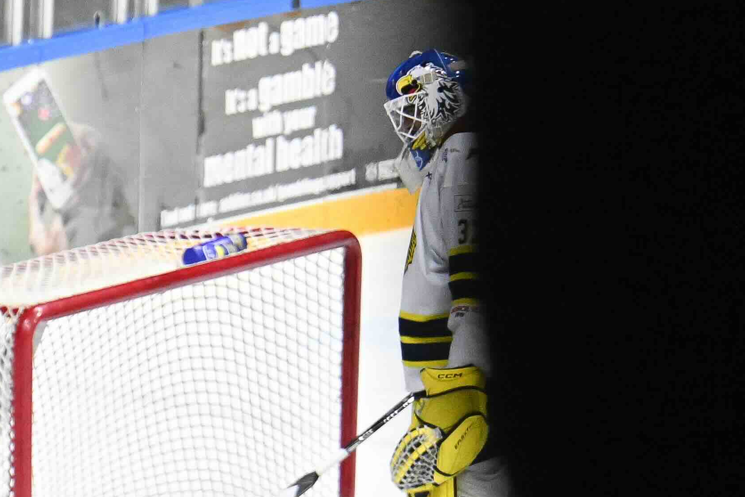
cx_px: -853
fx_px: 7905
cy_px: 934
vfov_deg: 3.6
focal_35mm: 382
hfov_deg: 5.3
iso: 1600
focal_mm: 79
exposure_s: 1/1000
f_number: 2.8
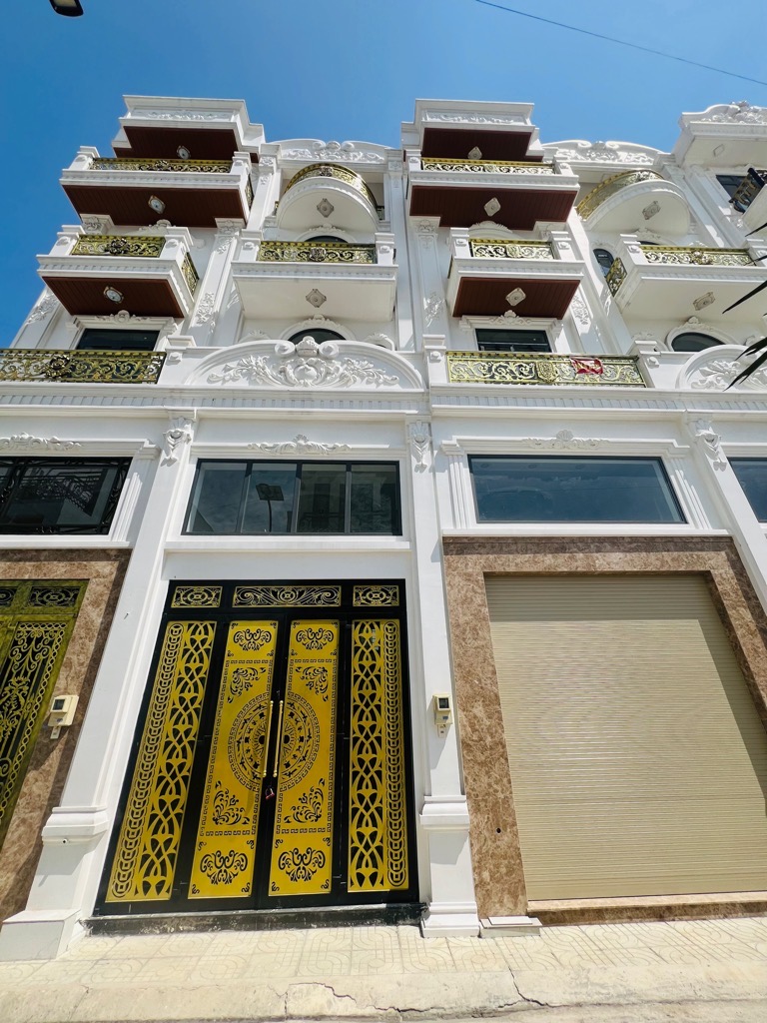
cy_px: 512
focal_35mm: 13
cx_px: 384
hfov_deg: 89.9
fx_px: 384
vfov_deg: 106.2
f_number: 1.8
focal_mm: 1.57
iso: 32
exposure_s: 1/2053
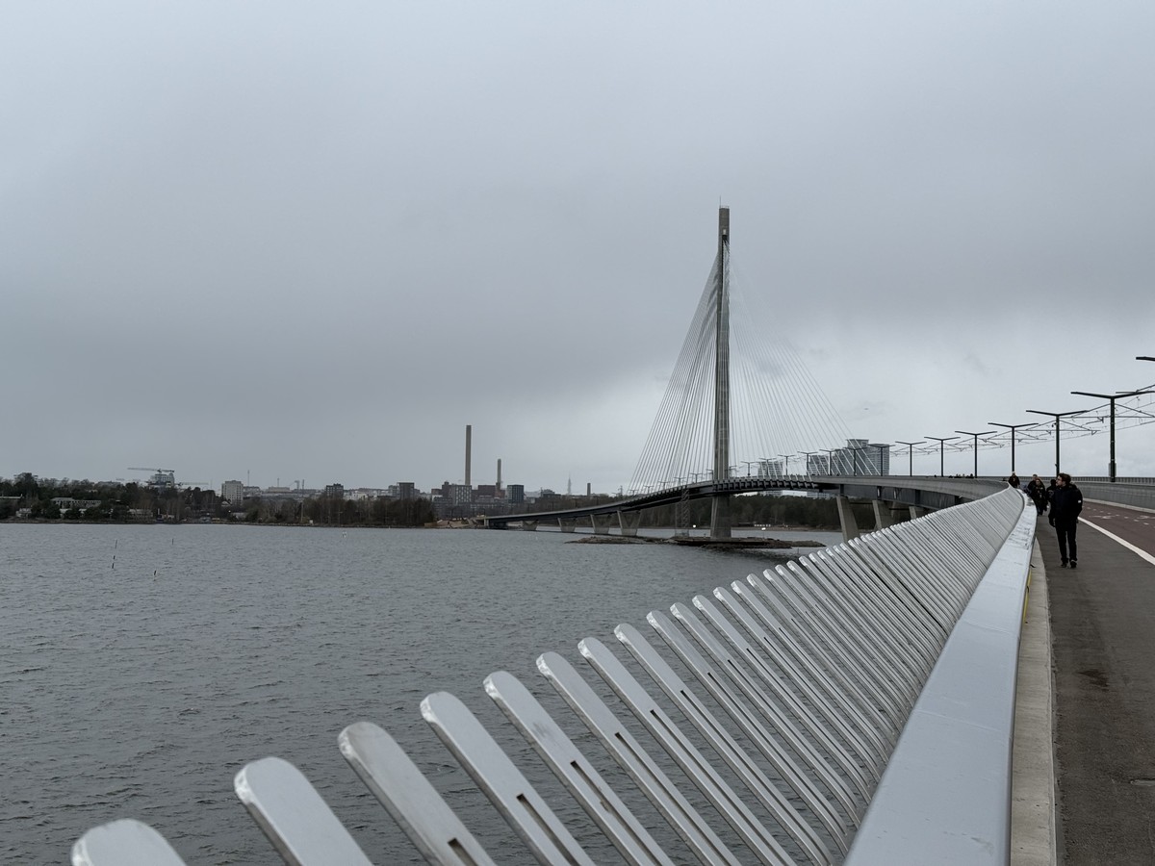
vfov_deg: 30.3
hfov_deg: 39.7
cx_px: 578
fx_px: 1602
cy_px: 433
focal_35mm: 48
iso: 64
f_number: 1.78
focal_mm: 6.76
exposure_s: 1/2667
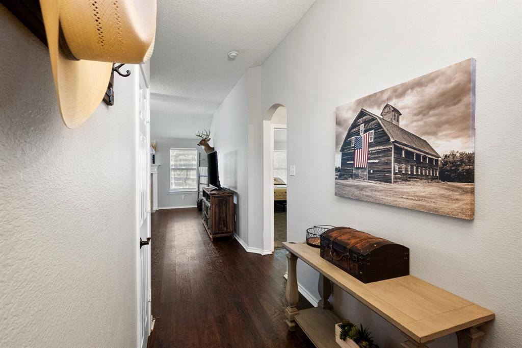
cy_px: 174
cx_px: 261
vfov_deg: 72.0
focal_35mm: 16
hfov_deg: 95.0
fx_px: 239
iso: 4000
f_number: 8
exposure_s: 1/30
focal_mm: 16.5
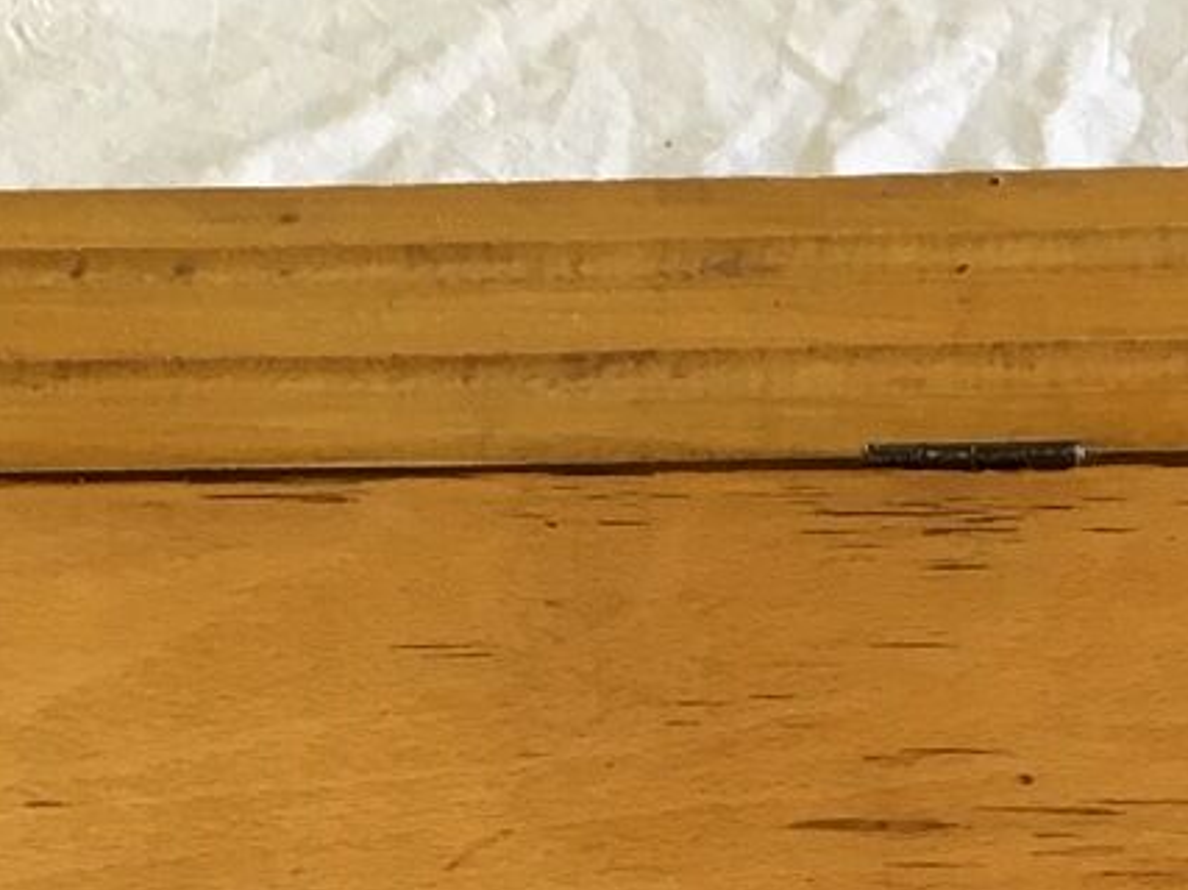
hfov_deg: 14.4
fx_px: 4700
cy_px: 1591
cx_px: 882
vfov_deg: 10.2
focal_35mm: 137
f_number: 2.2
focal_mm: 4.15
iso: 40
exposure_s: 1/33
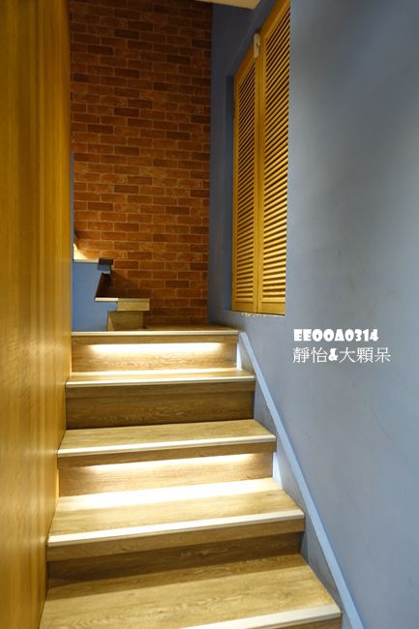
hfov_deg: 53.1
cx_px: 210
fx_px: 419
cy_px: 314
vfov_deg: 73.8
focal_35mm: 24
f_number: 1.8
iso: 200
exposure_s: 1/30
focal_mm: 8.8
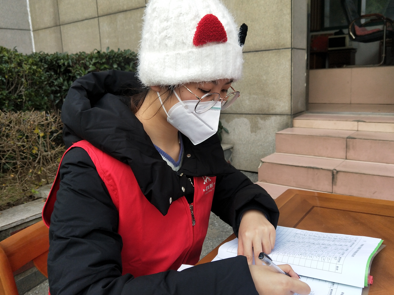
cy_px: 151
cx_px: 205
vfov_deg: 51.3
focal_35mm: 27
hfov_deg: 65.3
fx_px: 307
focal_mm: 4.27
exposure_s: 1/610
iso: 50
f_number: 1.7
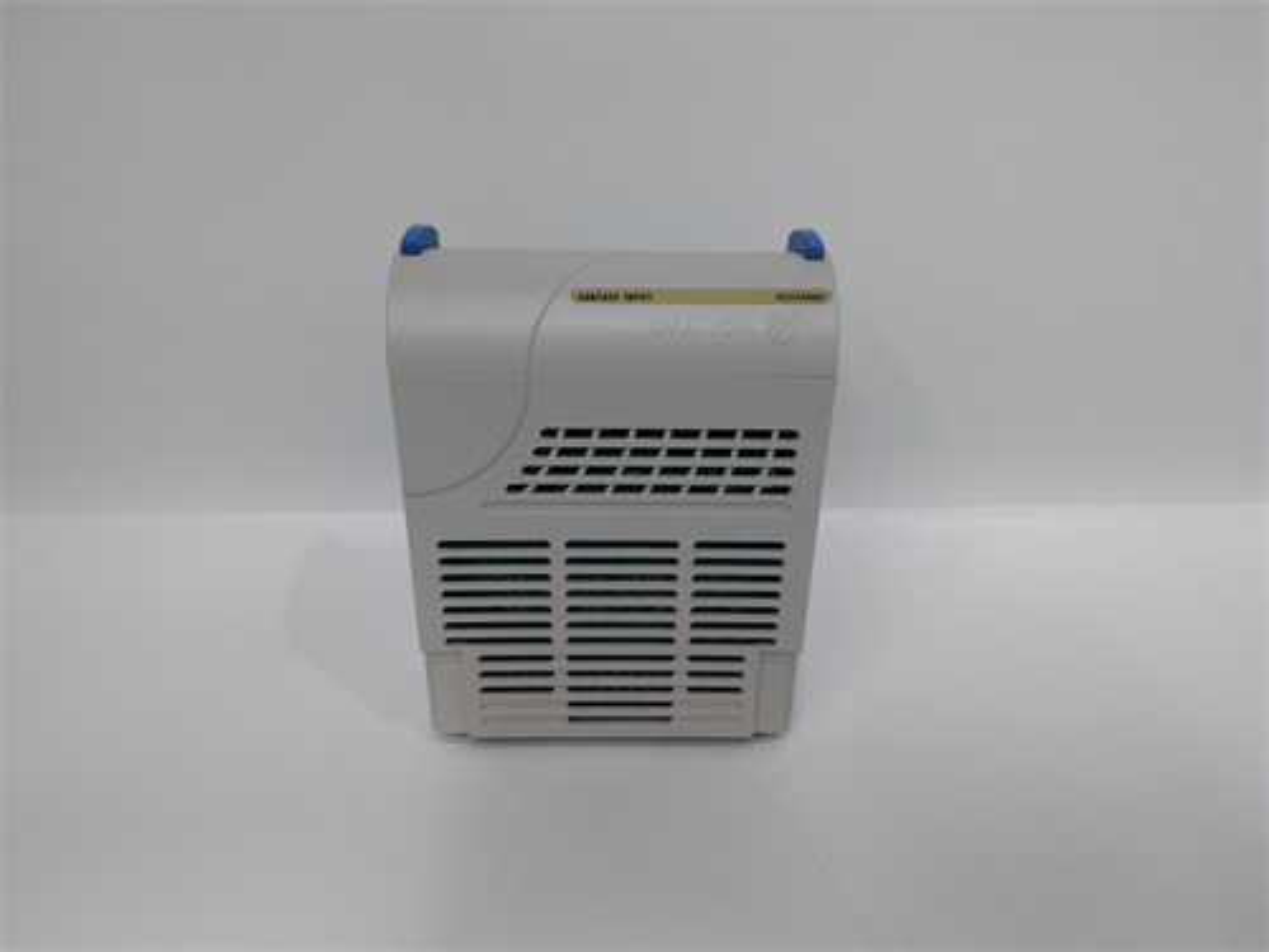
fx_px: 990
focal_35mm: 27
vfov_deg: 51.4
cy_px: 476
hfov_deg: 65.3
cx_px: 634
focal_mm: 3.79
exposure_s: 1/33
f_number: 2
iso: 205
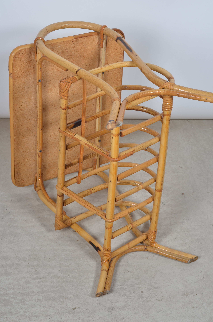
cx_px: 106
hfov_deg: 18.1
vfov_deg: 27.0
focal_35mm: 75
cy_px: 161
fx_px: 669
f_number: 11
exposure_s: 1/125
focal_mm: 50
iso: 100
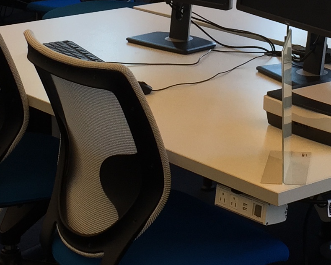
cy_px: -18
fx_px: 1146
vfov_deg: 13.0
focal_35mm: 117
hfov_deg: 16.4
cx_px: 211
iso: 40
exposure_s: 1/60
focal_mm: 4.15
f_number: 2.2
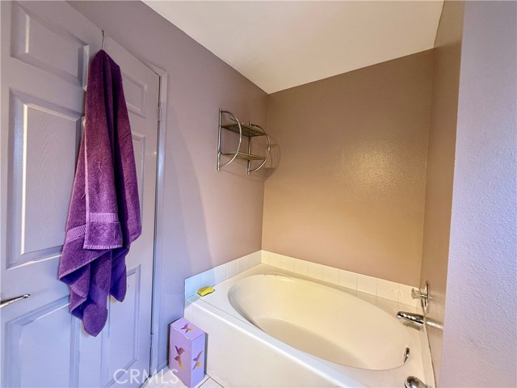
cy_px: 194
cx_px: 258
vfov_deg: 85.7
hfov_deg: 102.1
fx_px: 209
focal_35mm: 14
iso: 250
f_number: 2.2
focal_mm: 2.22
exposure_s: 1/60
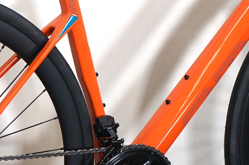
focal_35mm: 166
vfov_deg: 8.2
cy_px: 42
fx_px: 1147
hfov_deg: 12.4
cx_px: 111
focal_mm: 58
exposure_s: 1/160
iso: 1000
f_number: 5
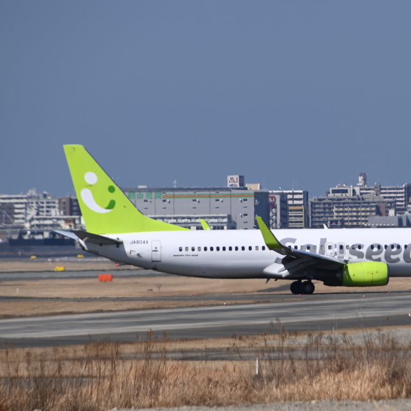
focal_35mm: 422
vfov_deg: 4.2
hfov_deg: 4.2
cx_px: 298
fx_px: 5669
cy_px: 206
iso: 200
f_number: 7.1
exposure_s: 1/1250
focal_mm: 220
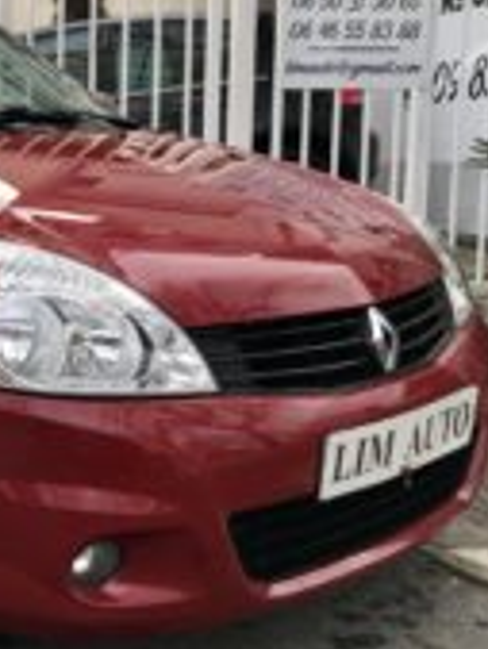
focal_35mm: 62
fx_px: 1164
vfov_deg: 31.2
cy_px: 313
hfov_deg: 21.8
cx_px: -113
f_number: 1.8
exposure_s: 1/122
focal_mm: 3.99
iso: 20
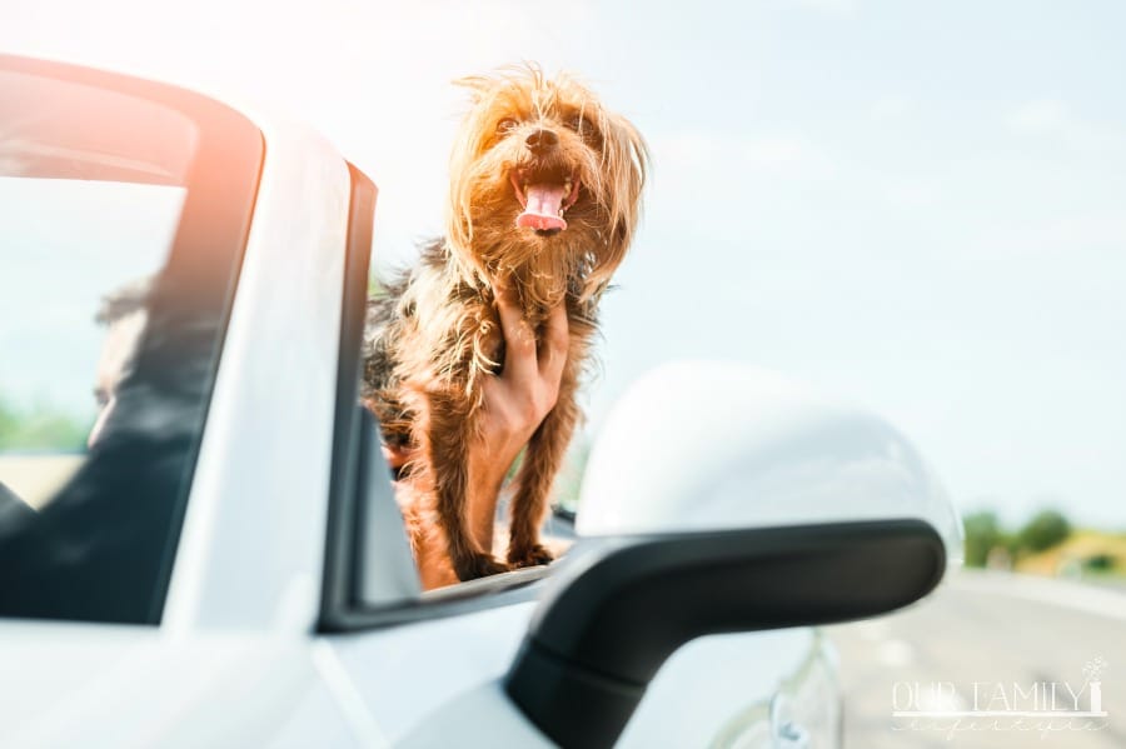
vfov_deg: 27.0
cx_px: 563
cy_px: 374
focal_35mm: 50
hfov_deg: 39.6
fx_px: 1563
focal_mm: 50
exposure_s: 1/1250
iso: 100
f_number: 2.8
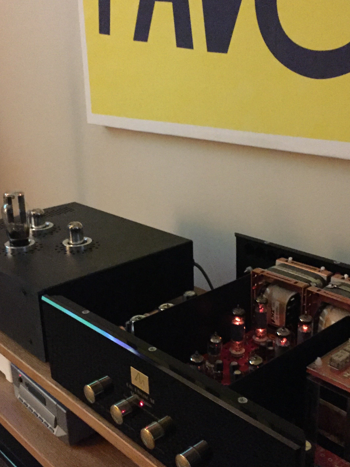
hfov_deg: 35.1
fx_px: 553
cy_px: 248
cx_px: 177
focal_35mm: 41
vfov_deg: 45.7
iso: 1600
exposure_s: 1/17
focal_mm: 4.15
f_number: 2.2
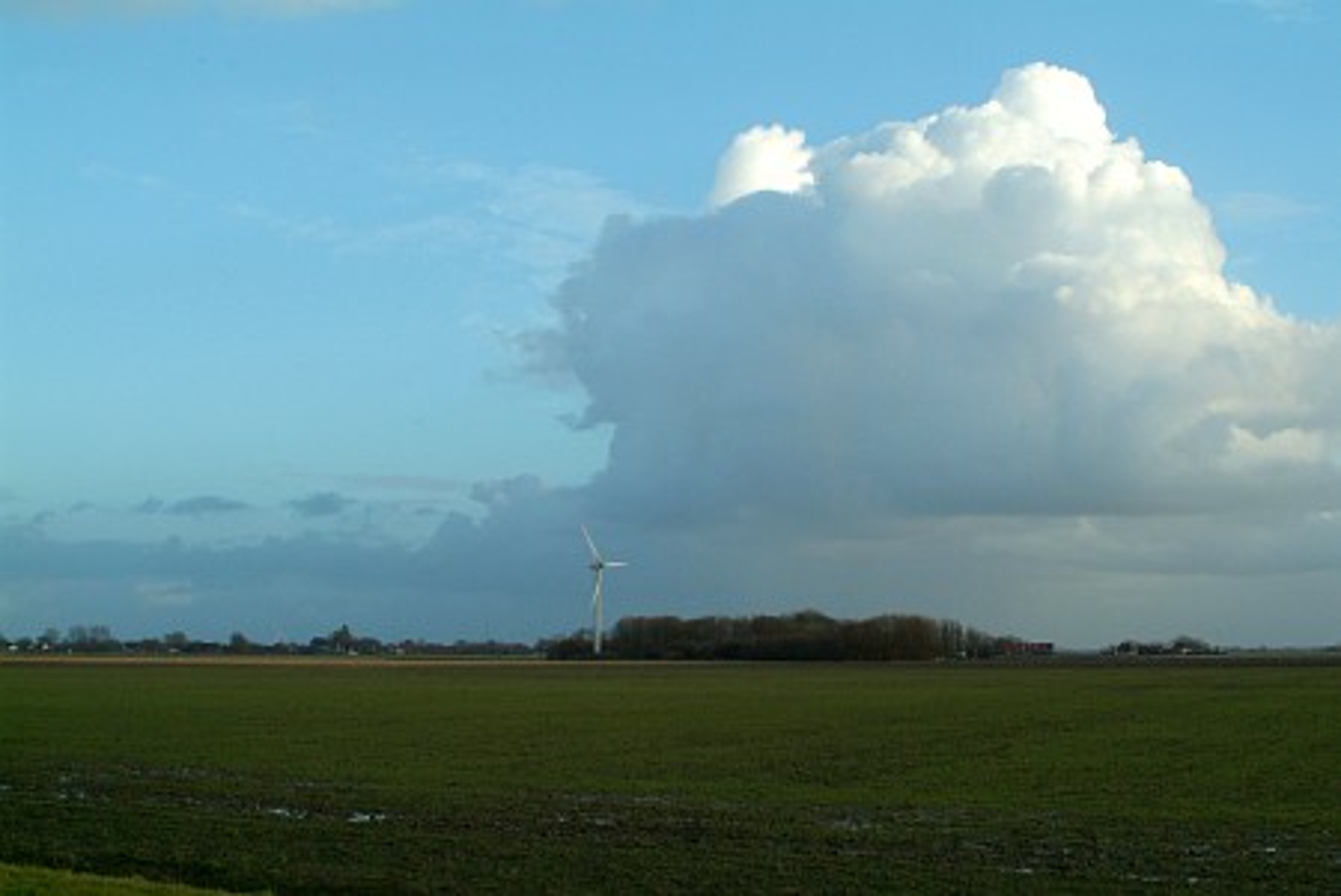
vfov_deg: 25.6
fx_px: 1976
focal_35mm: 53
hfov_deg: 37.5
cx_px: 670
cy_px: 448
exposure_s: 1/1000
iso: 800
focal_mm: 35
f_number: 8
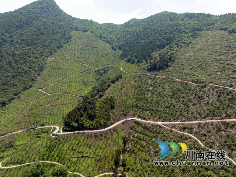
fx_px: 164
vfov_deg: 56.8
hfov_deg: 71.6
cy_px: 88
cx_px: 118
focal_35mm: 24
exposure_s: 1/2500
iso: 130
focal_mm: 12.29
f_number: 2.8
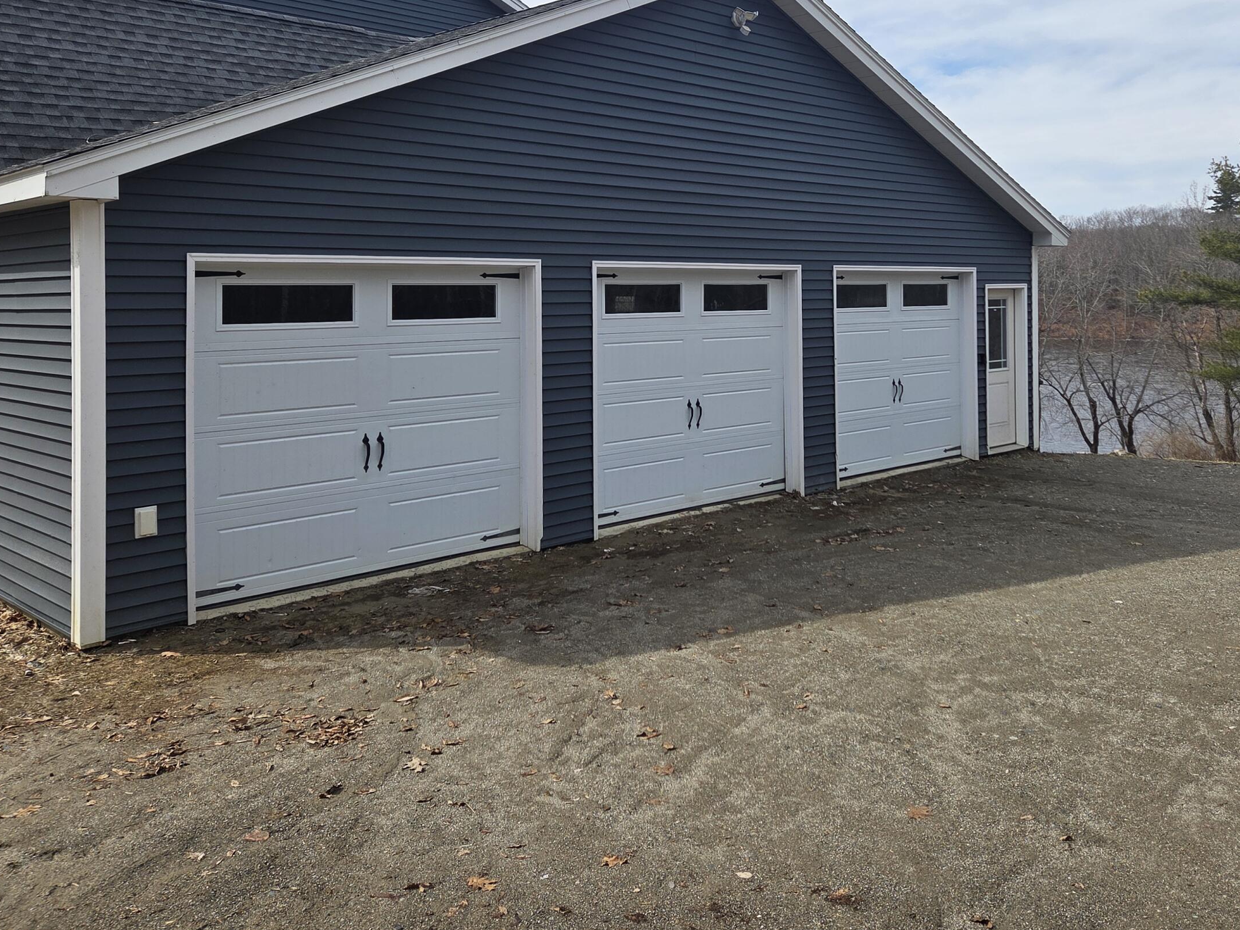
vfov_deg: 43.4
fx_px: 1146
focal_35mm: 32
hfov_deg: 56.7
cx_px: 691
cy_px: 288
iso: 80
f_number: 1.8
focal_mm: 5.4
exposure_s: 1/4663
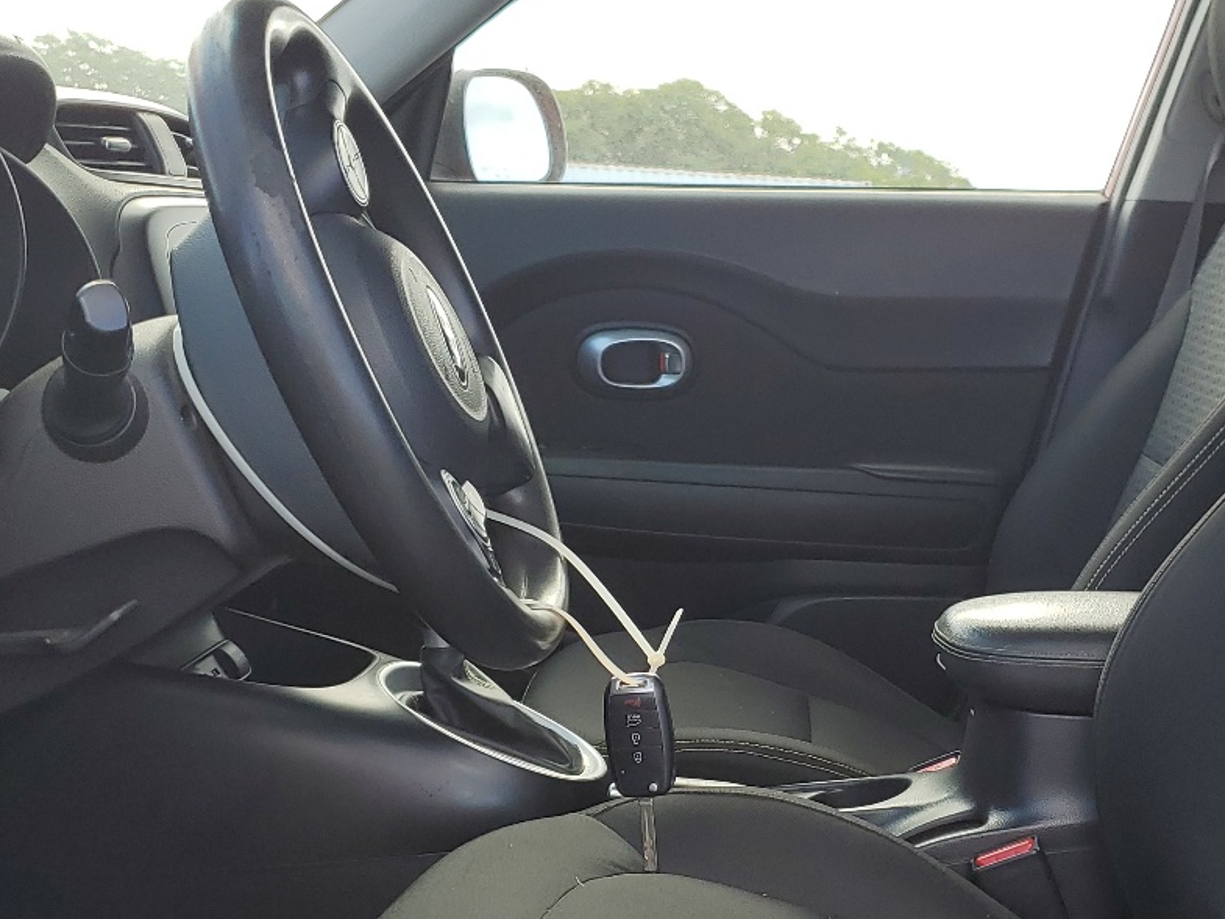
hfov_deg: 36.1
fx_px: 1876
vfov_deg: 27.4
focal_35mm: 53
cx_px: 694
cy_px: 616
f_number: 1.5
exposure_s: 1/455
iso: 50
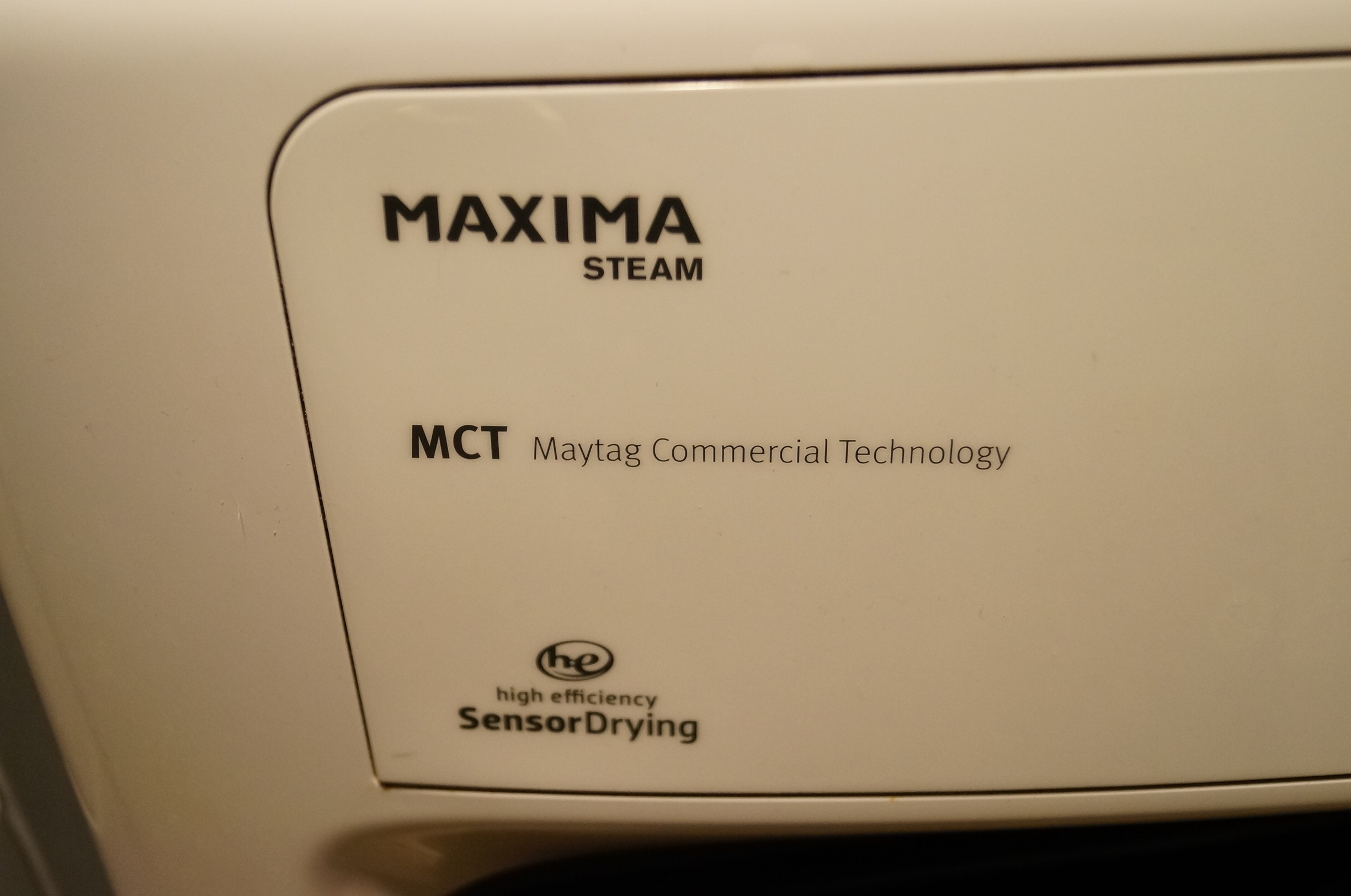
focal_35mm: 42
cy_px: 448
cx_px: 676
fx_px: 1574
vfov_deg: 31.8
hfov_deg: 46.5
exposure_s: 1/60
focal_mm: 28
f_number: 4.5
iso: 1250
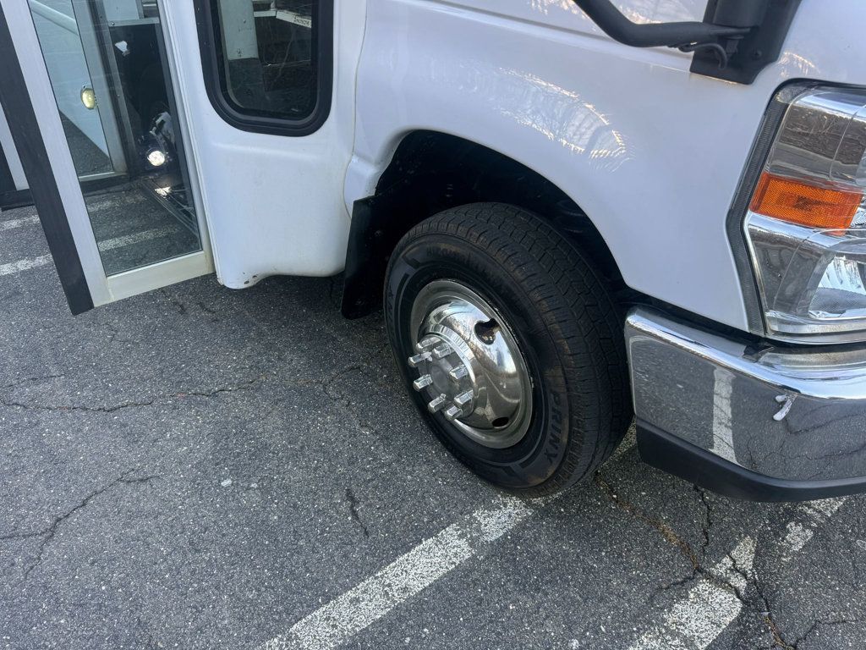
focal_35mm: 24
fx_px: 600
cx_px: 433
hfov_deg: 71.6
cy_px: 325
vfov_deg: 56.8
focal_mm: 6.76
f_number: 1.78
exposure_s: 1/207
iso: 64
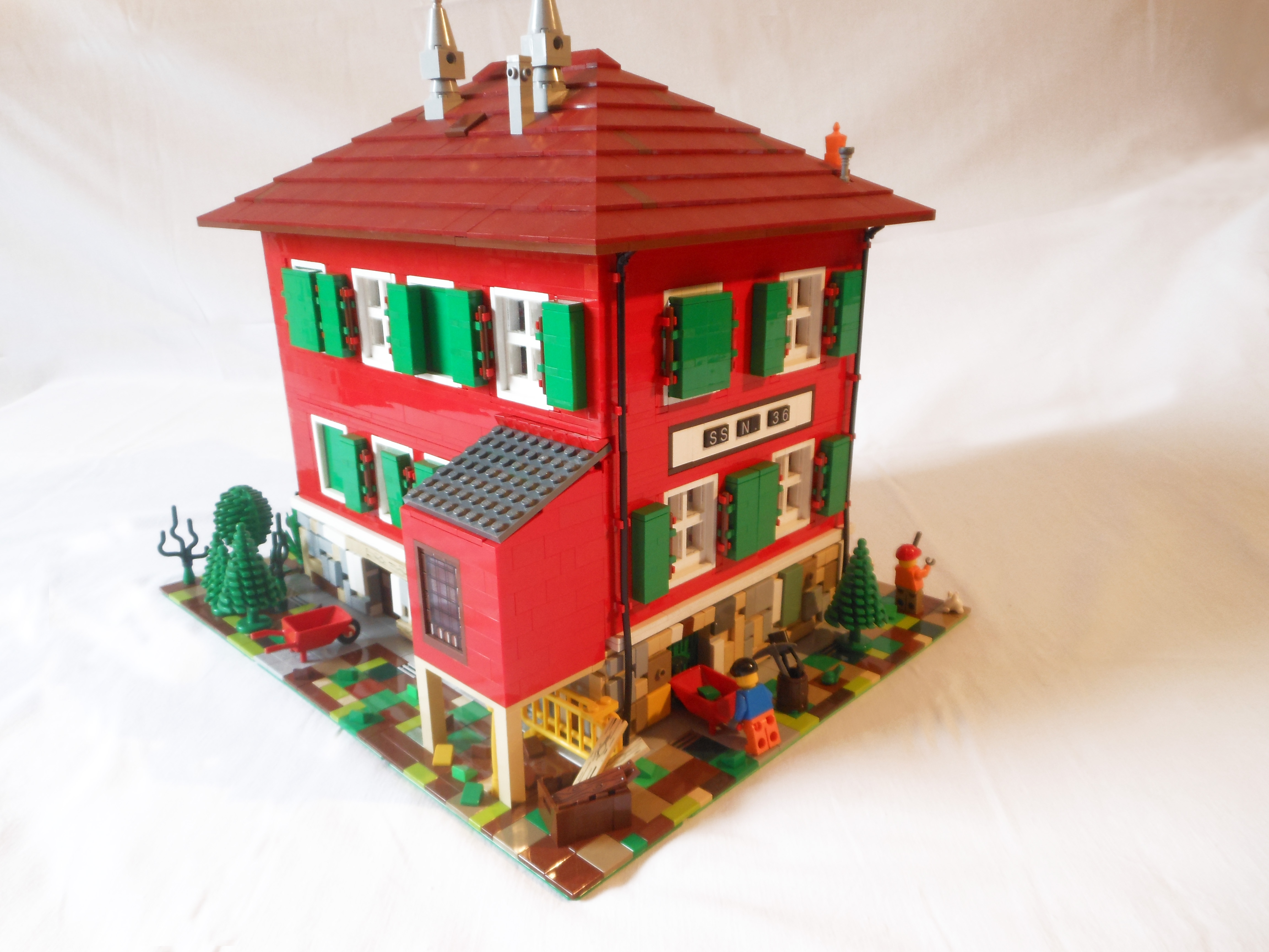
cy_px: 476
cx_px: 634
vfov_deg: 54.9
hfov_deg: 69.4
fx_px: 916
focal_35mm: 25
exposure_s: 1/30
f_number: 3.2
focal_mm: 4.5
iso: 160
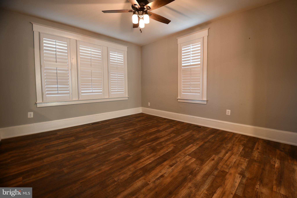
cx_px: 148
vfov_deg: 77.3
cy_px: 99
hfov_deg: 100.4
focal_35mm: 15
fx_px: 124
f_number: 3.5
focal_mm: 10
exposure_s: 1/10
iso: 200
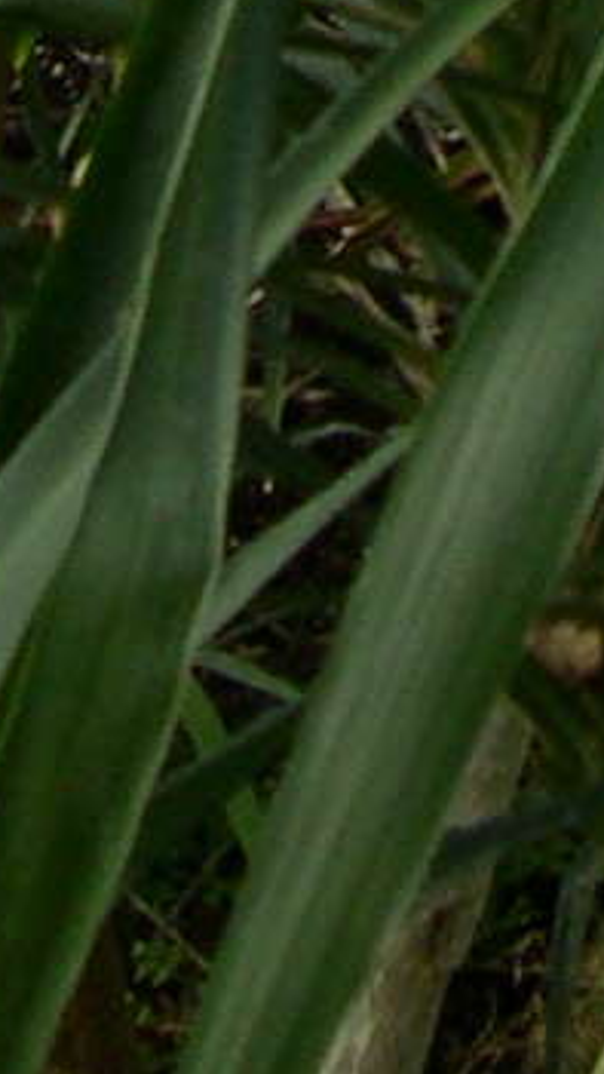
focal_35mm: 269
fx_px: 7655
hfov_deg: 4.5
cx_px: 1098
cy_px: -2179
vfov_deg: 7.1
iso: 100
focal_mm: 8
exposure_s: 1/168
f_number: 2.8
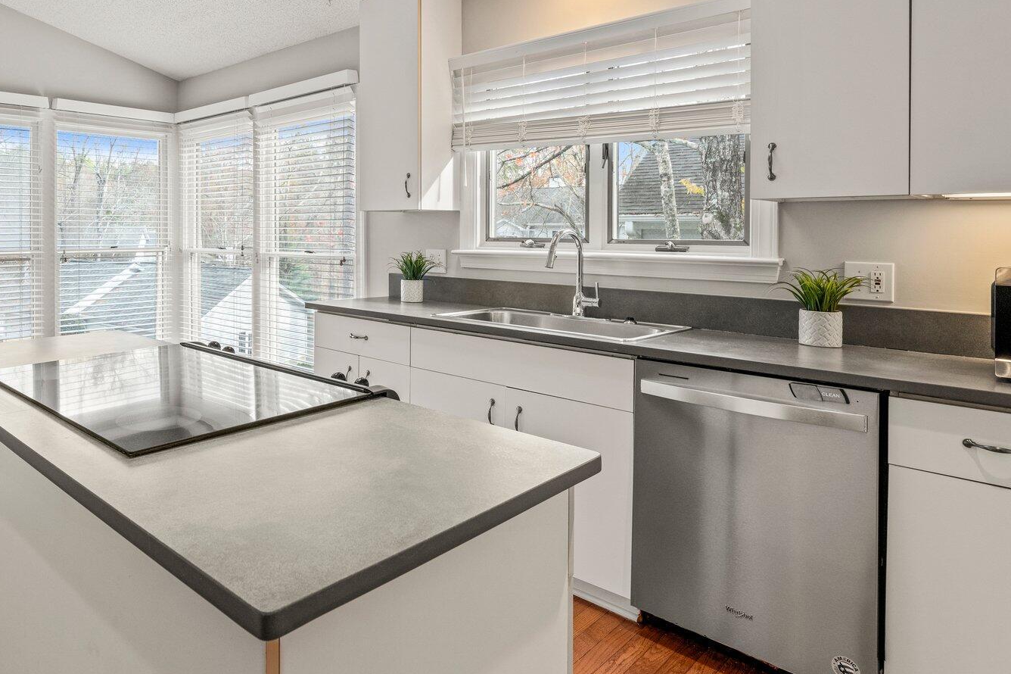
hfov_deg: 73.0
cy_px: 235
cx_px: 309
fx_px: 646
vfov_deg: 54.2
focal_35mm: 23
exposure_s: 1/20
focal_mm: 15
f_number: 8
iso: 400
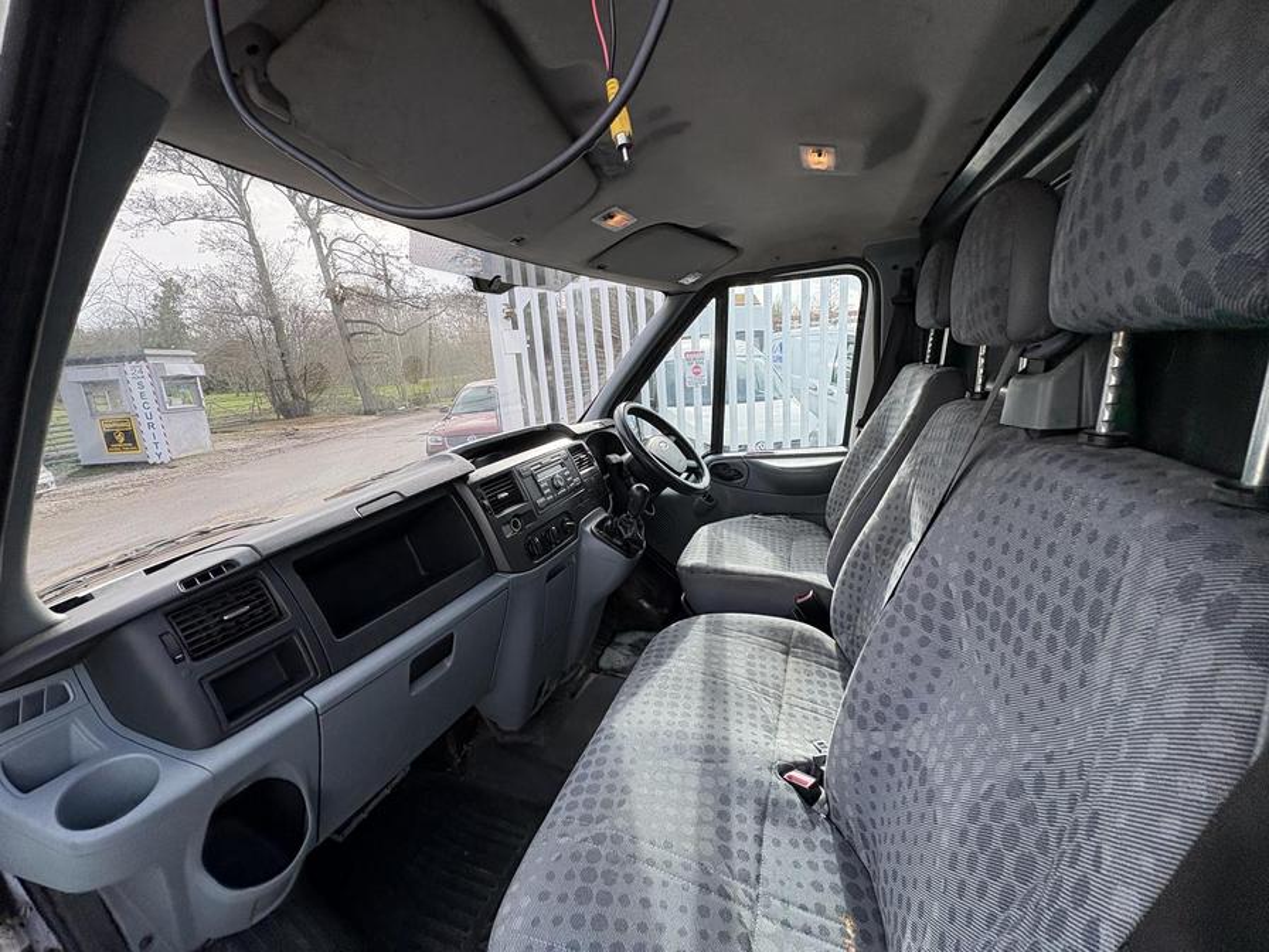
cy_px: 476
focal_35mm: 14
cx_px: 634
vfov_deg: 85.7
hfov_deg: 102.1
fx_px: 513
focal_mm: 2.22
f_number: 2.2
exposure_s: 1/338
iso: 64
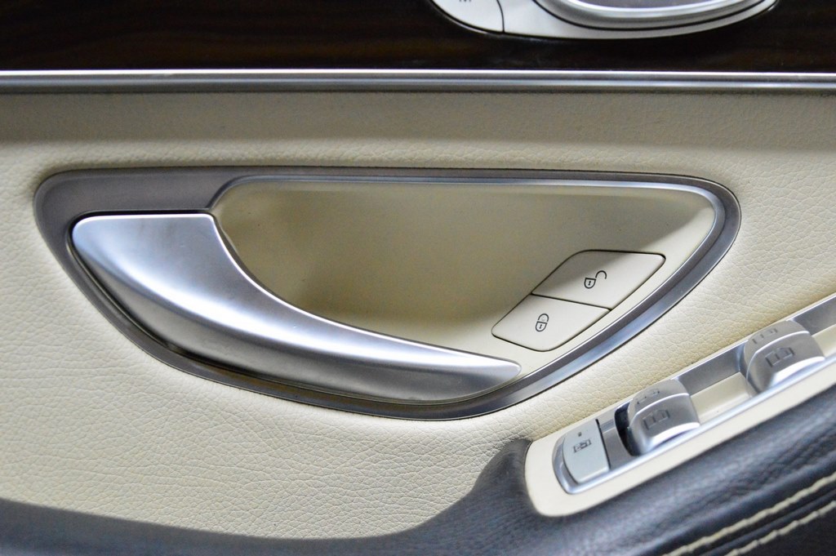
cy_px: 278
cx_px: 418
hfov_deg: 29.9
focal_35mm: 68
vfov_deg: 20.1
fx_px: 1566
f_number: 7.1
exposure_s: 1/200
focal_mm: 45
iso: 6400
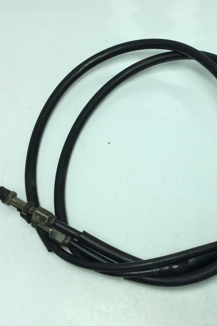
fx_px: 407
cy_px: 161
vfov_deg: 43.6
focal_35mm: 45
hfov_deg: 29.5
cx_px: 159
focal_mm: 3.3
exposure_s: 1/476
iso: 32
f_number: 2.4
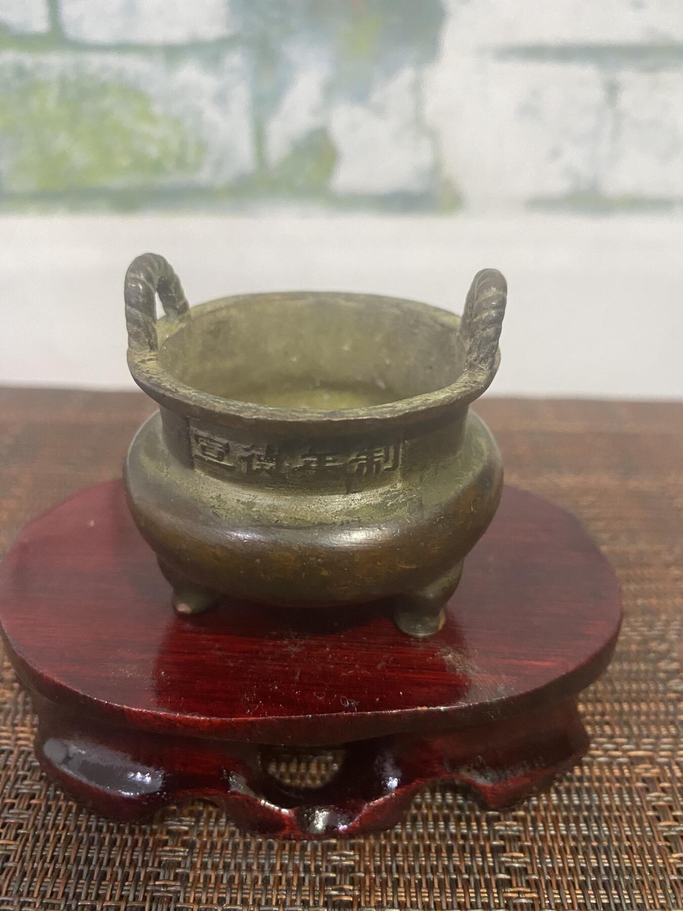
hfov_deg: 53.1
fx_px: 684
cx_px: 342
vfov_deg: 67.3
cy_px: 456
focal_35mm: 26
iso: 400
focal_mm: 4.25
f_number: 1.8
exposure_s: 1/50
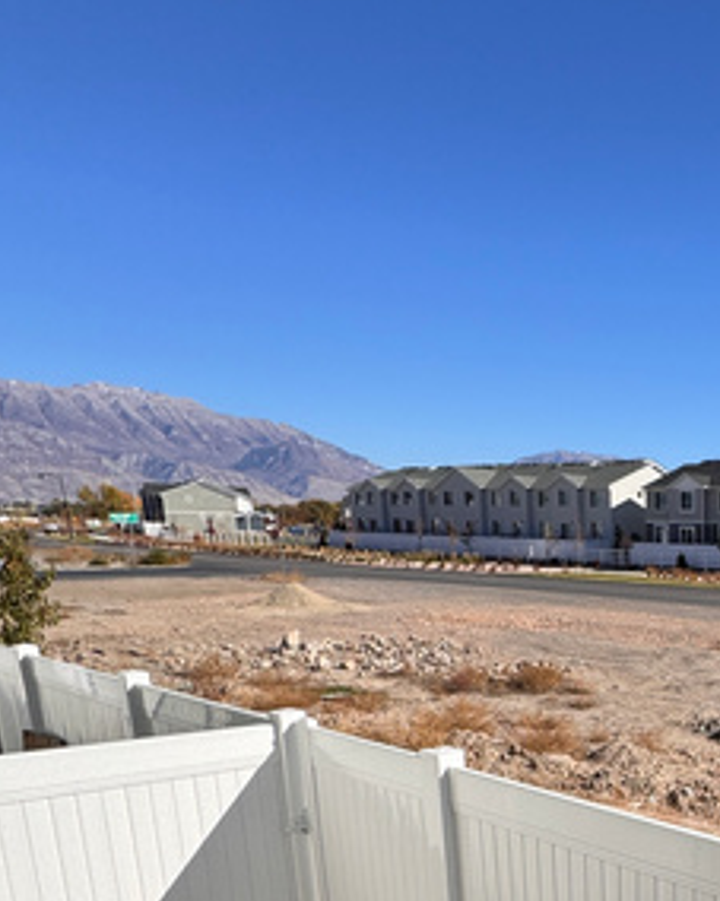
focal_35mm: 37
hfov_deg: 34.4
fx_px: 986
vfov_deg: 44.9
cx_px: 802
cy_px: 799
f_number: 2.2
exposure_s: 1/2208
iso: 50
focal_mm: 2.22
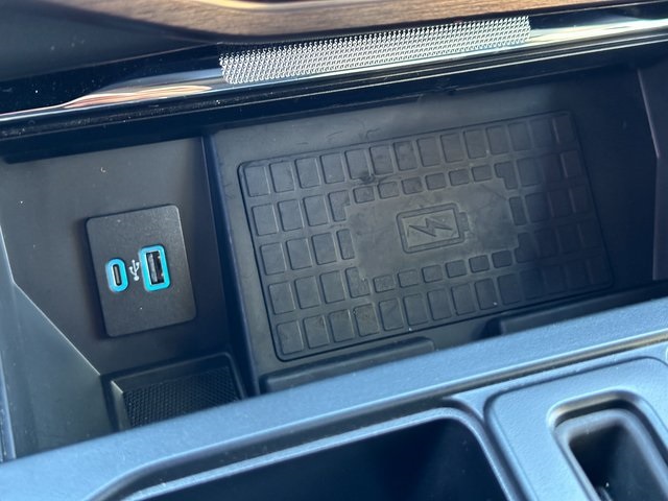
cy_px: 250
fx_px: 926
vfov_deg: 30.3
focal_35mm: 48
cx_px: 334
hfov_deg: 39.7
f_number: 1.78
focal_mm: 6.86
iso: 500
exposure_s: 1/27
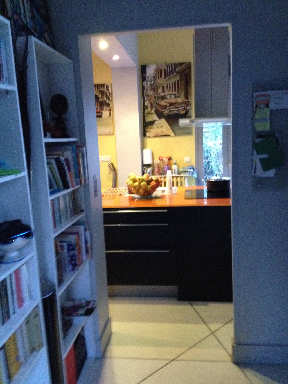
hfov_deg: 40.7
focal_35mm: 35
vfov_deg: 52.6
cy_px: 192
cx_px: 144
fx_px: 388
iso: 800
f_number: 2.4
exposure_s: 1/15
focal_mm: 4.28
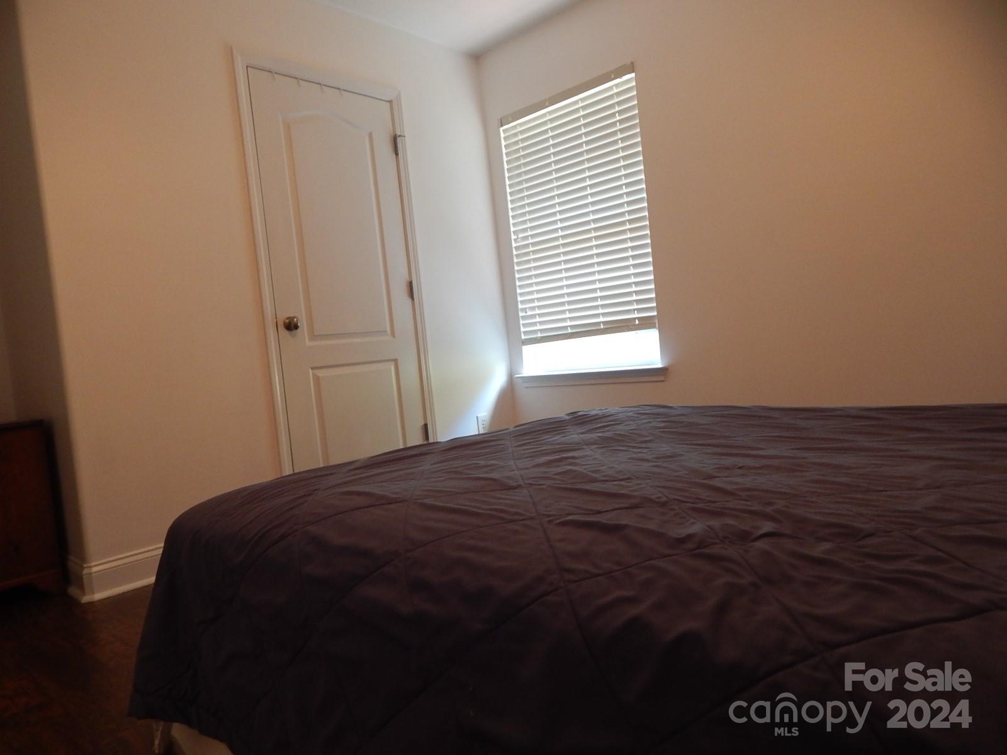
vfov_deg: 61.1
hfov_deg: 76.4
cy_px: 378
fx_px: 640
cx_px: 504
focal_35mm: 22
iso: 200
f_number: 3
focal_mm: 4
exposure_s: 1/30
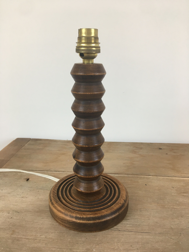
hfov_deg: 48.2
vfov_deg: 61.7
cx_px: 94
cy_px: 126
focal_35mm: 29
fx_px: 211
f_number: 2.2
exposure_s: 1/33
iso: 25
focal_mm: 4.15
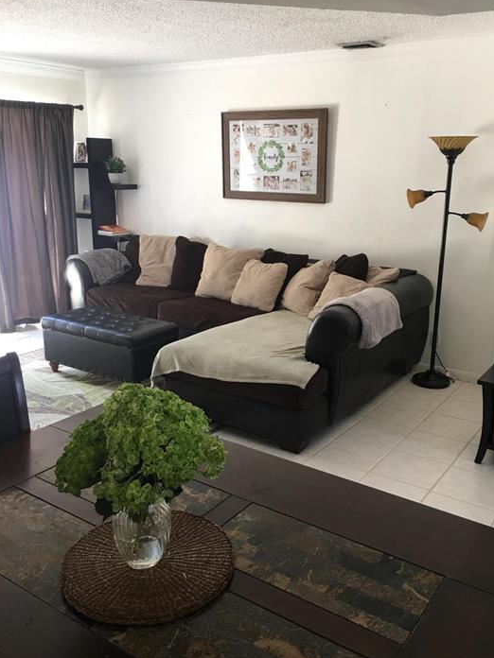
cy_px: 320
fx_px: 609
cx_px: 270
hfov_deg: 44.1
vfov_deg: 56.8
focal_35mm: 32
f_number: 2.2
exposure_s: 1/30
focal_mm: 4.15
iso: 25
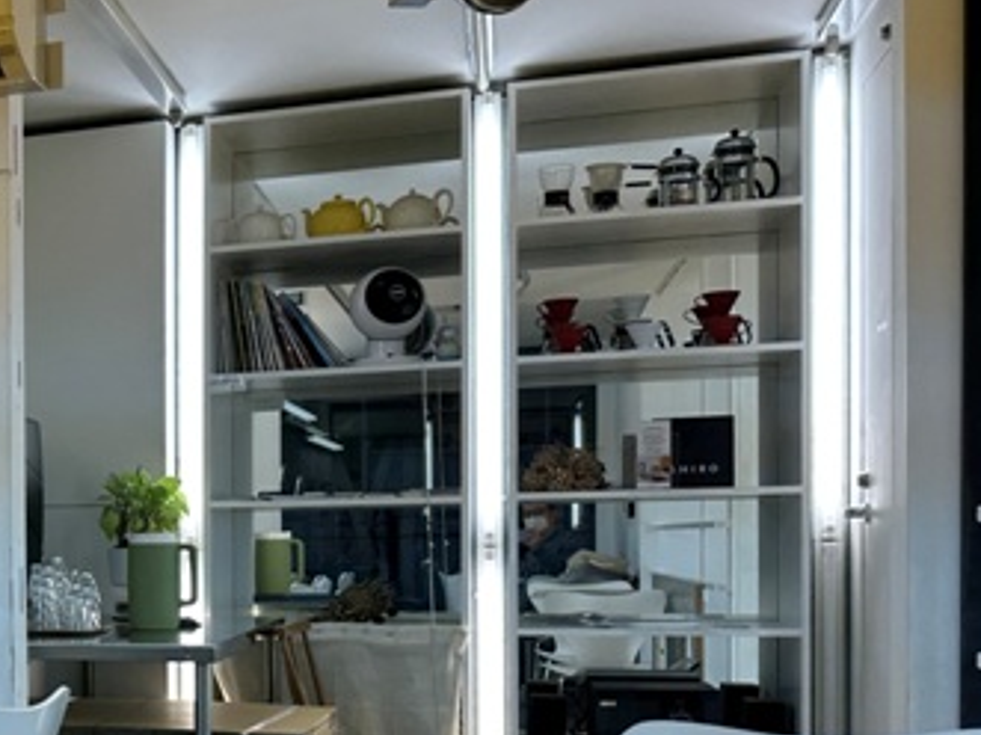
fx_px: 1643
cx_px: -142
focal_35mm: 58
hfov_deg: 29.4
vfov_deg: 24.8
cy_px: 587
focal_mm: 6.86
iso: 80
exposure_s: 1/192
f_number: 1.78
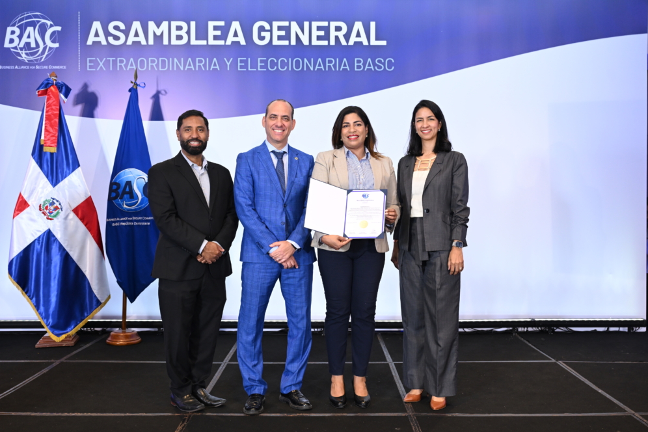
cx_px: 319
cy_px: 216
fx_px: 648
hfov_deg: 53.1
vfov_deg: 36.9
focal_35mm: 36
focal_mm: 35
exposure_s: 1/100
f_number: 4
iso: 1250
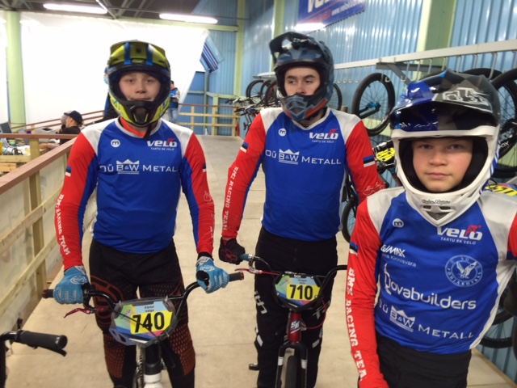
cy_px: 194
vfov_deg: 48.2
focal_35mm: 29
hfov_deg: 61.7
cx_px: 258
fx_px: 433
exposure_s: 1/33
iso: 125
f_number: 2.2
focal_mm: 4.15
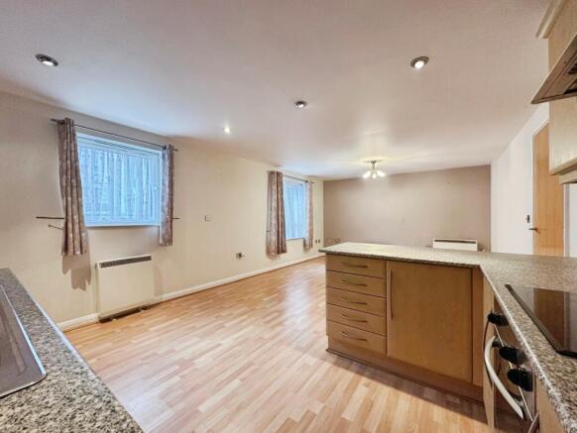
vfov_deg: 85.7
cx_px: 288
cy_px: 216
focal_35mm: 14
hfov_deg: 102.0
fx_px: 233
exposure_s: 1/100
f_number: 2.2
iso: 320
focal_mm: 2.22
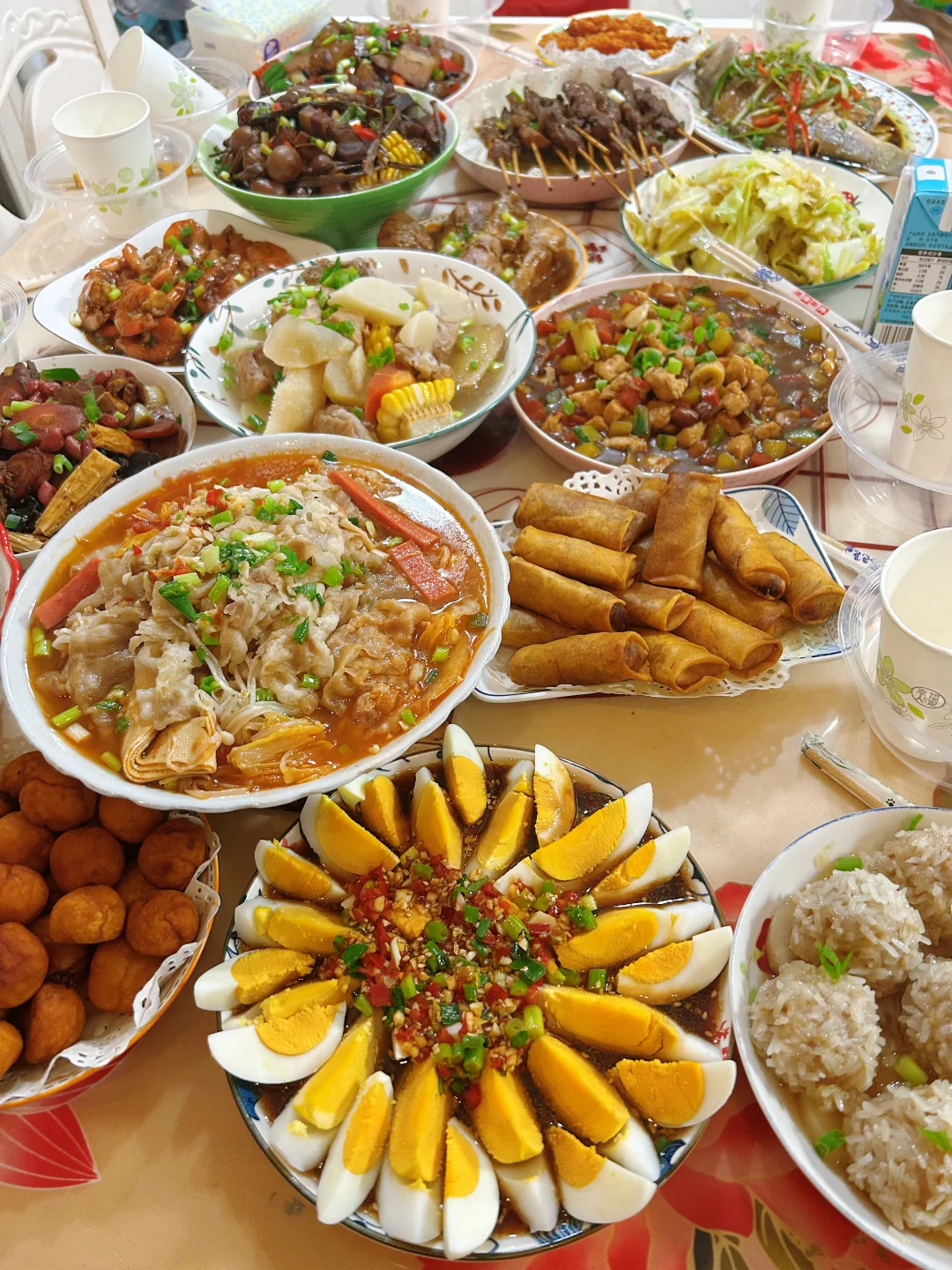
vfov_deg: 67.3
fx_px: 953
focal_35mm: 26
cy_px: 635
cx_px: 476
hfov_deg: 53.1
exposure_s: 1/50
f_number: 1.5
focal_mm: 5.7
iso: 125
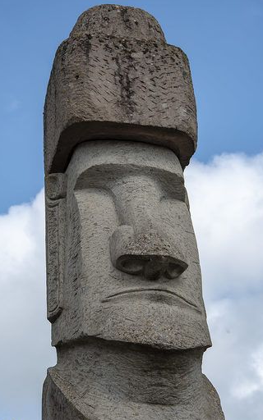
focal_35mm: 74
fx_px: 849
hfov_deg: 17.6
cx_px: 122
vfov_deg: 27.8
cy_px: 217
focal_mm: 62
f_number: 5
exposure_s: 1/400
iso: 100
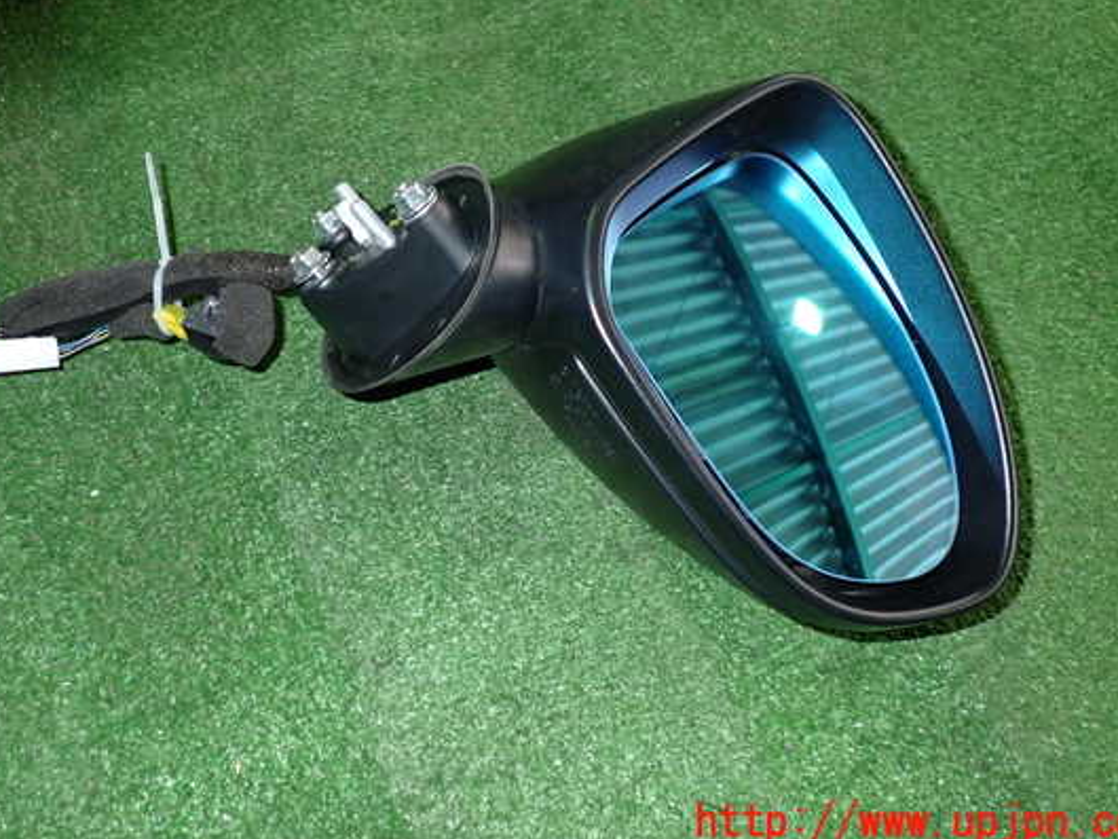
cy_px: 374
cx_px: 539
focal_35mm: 34
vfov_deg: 41.8
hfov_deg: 53.9
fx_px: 1098
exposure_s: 1/30
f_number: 6.3
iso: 400
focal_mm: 5.4
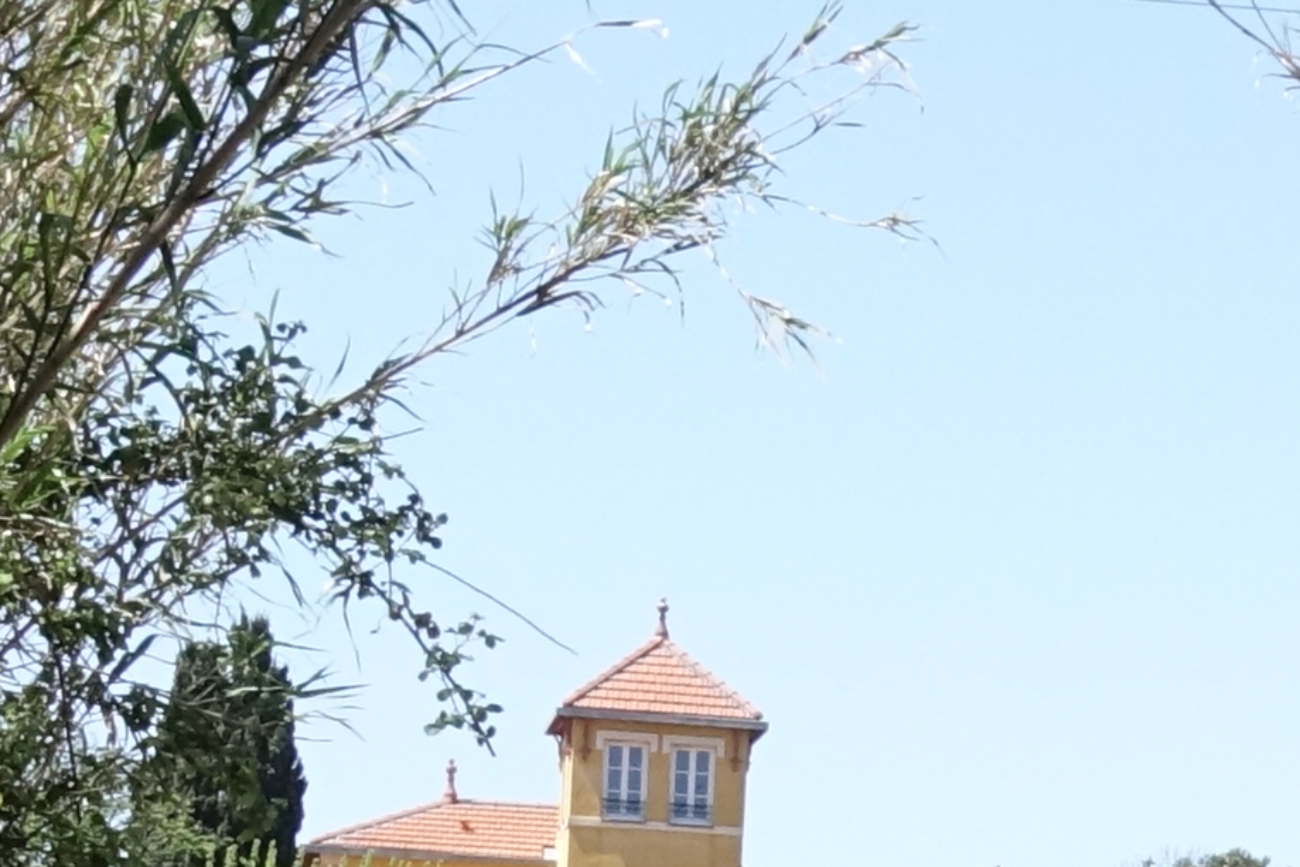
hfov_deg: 7.9
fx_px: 9029
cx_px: 2464
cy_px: 1434
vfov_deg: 5.4
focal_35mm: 250
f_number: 5.6
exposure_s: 1/800
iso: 400
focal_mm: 15.31
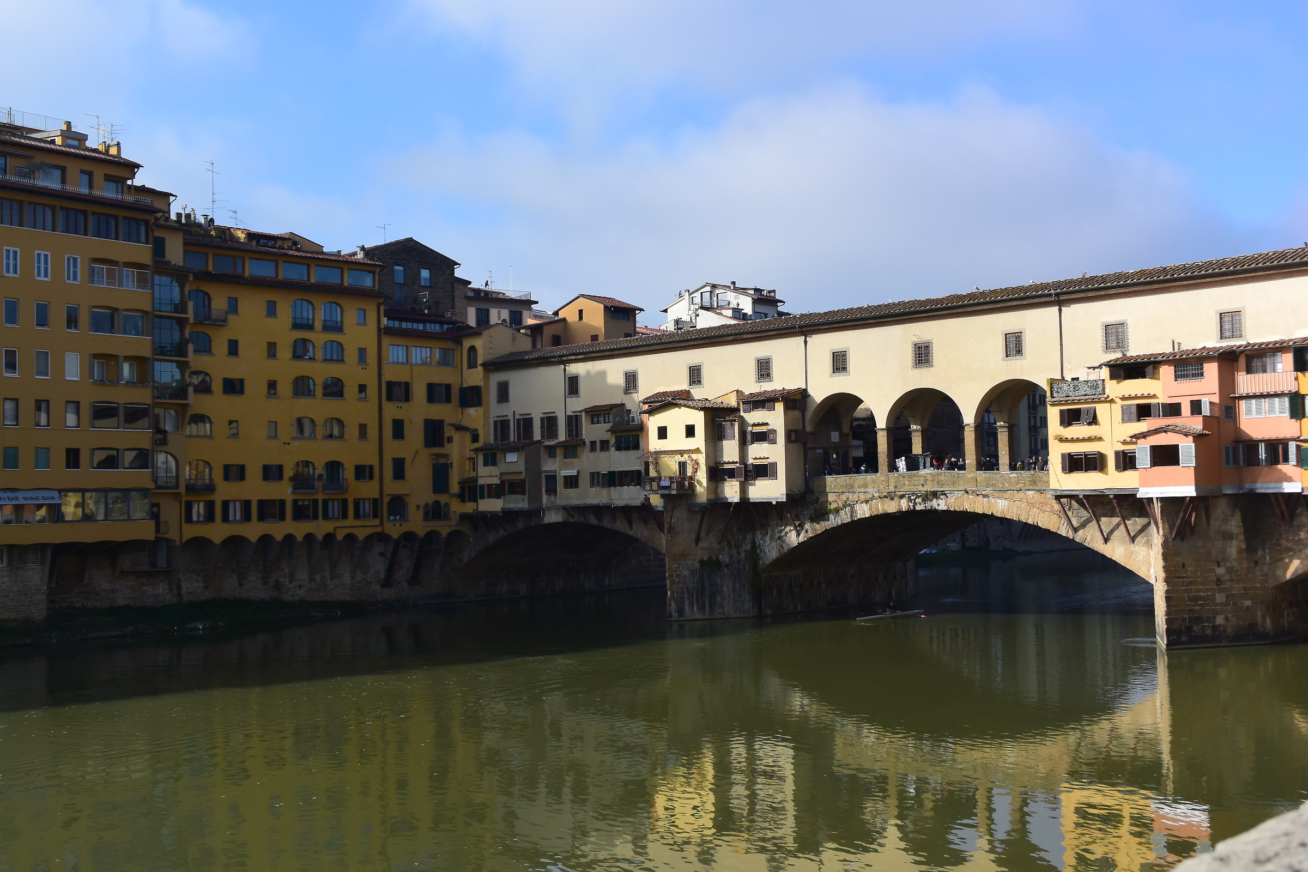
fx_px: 1381
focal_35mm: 38
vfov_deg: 35.1
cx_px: 654
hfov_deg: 50.7
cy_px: 436
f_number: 4.5
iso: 160
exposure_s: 1/640
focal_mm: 14.3
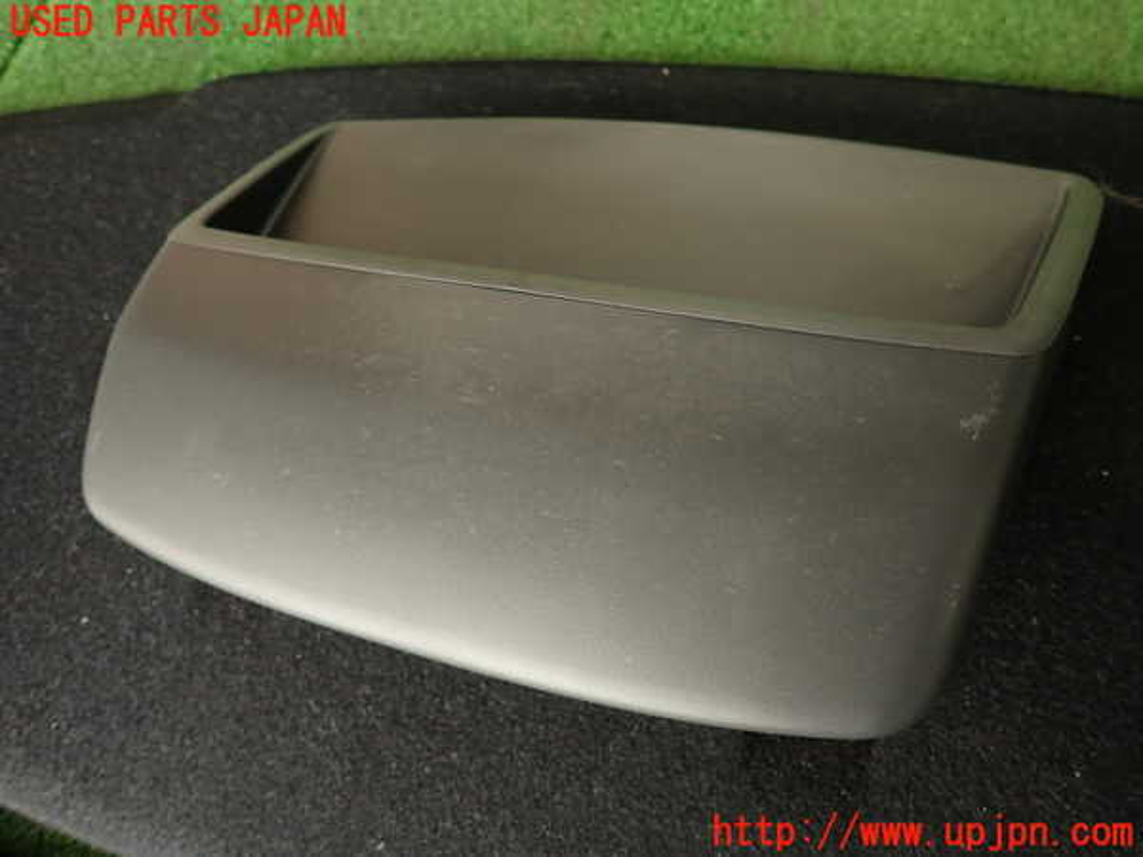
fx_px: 825
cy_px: 428
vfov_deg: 54.9
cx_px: 572
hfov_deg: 69.4
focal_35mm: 25
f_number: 2
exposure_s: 1/60
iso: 200
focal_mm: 4.5
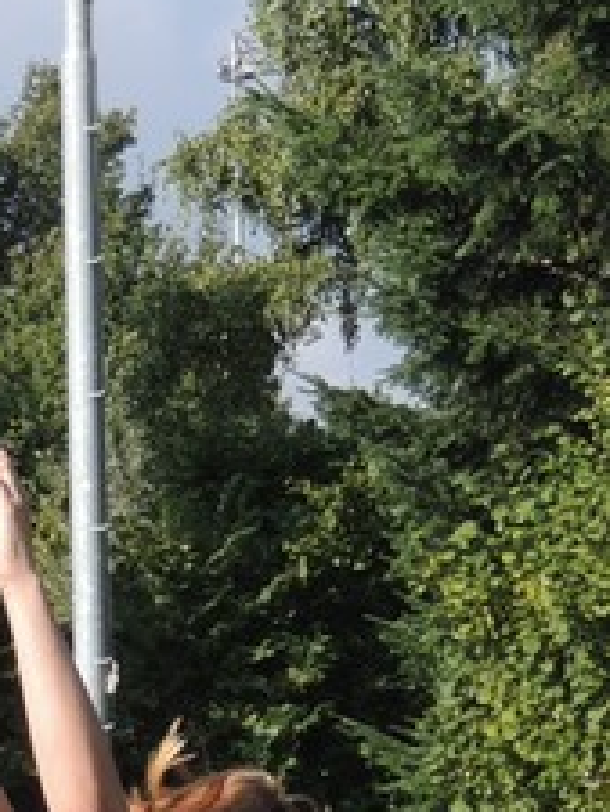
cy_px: 1122
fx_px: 11220
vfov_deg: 4.1
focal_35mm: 478
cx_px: -47
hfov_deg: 3.1
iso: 100
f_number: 4.2
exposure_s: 1/500
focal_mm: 18.7
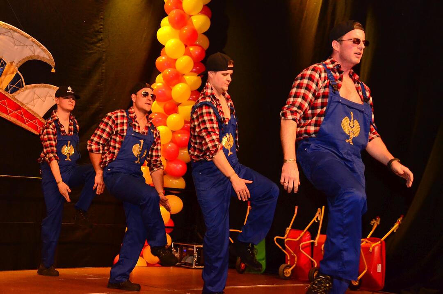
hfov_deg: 35.1
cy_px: 147
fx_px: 700
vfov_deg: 23.7
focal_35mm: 57
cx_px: 222
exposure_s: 1/250
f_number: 5.6
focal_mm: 38
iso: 3200
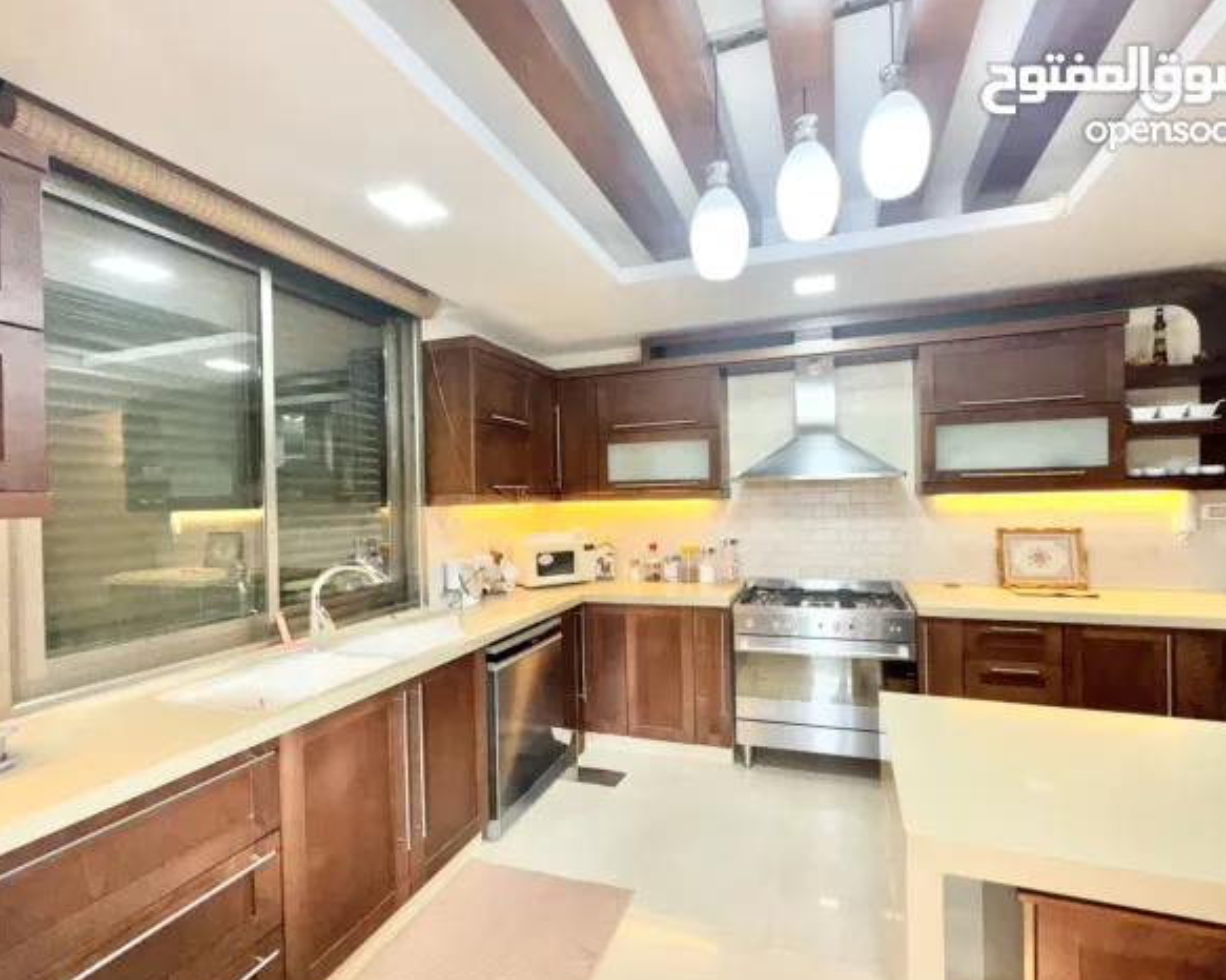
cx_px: 667
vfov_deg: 84.0
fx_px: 544
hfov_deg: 96.6
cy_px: 501
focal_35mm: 15
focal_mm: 2.22
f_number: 2.2
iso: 64
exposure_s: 1/122
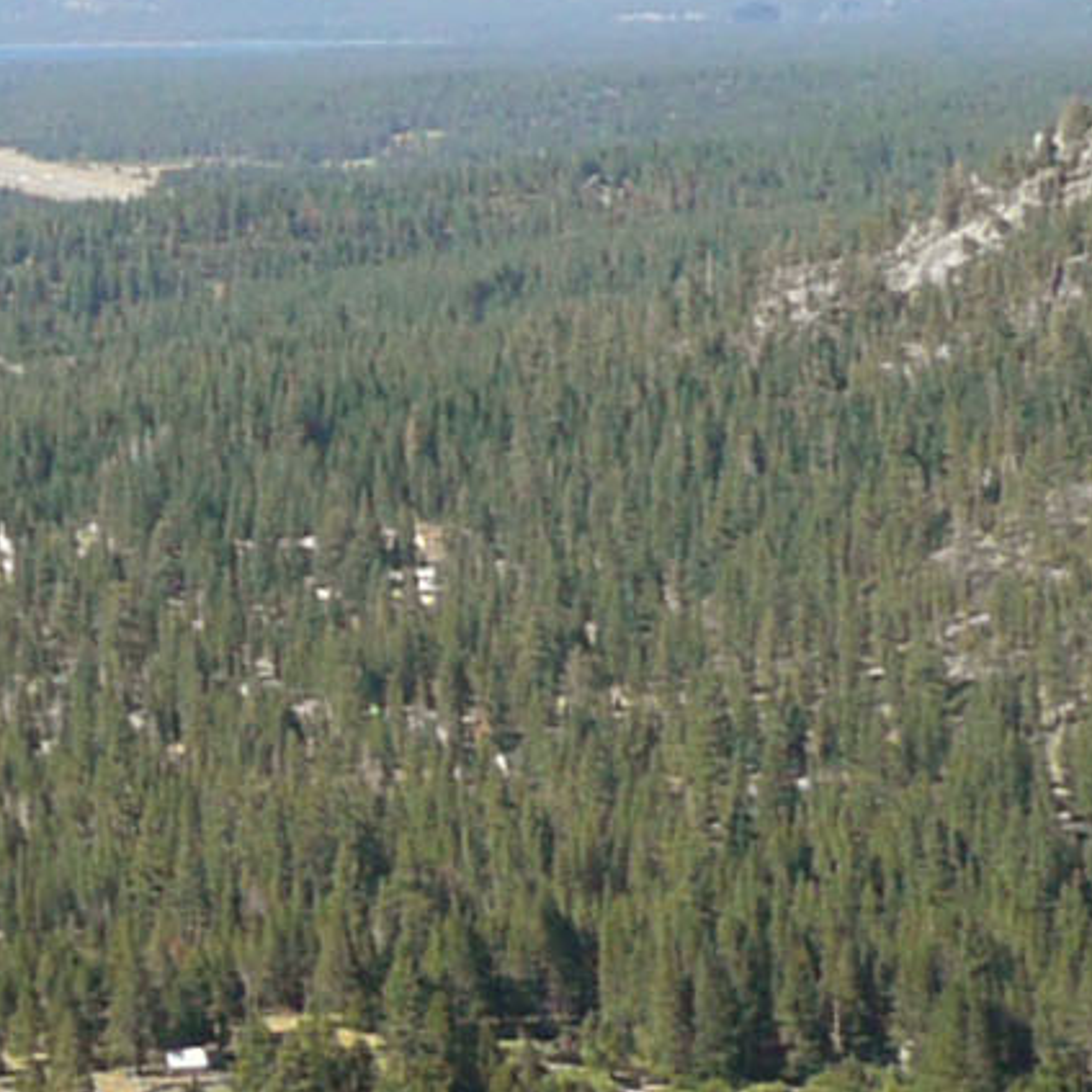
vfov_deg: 8.9
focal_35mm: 192
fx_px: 6853
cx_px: -1180
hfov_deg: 8.6
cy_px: -451
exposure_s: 1/640
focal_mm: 4.9
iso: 100
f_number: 3.4
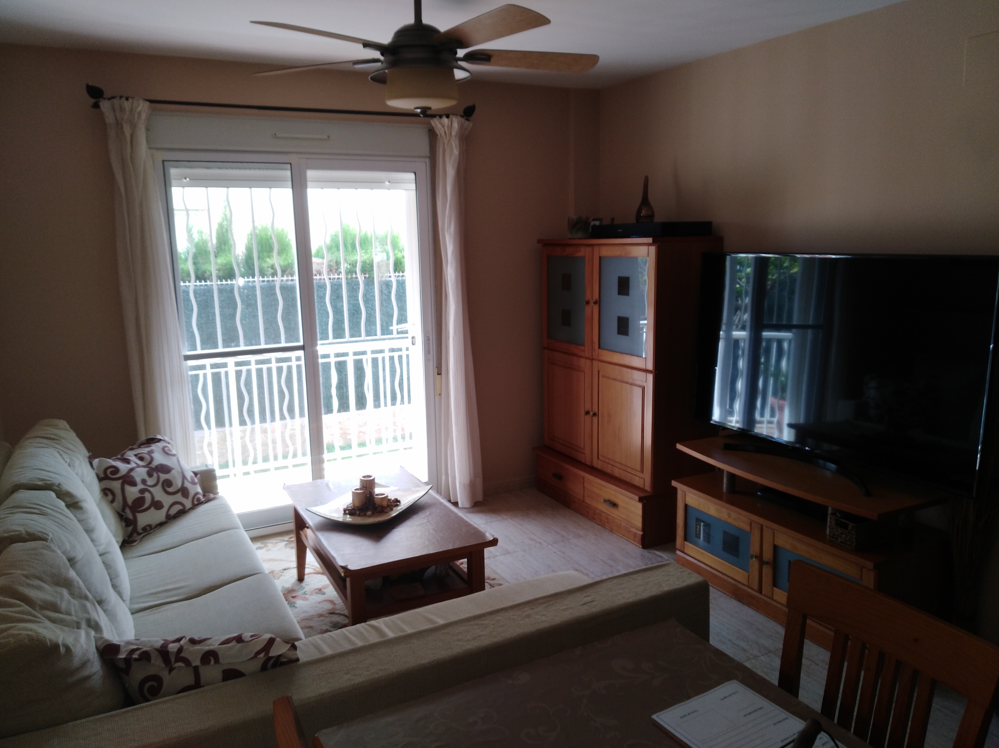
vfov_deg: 53.0
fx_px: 750
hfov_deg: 67.4
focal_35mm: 26
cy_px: 374
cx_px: 500
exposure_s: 1/31.1
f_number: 2.2
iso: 100
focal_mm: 3.83
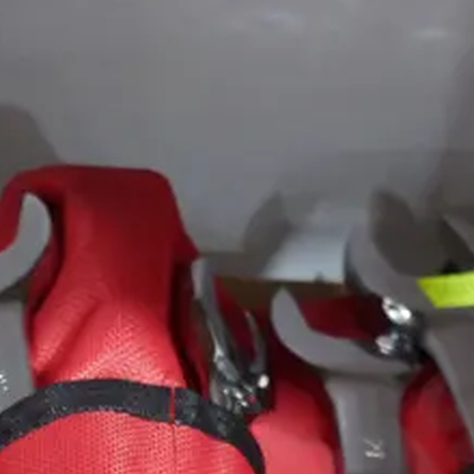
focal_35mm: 148
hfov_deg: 11.7
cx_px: 37
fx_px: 2293
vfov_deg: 11.3
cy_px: 734
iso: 2000
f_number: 4
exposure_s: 1/60
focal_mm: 18
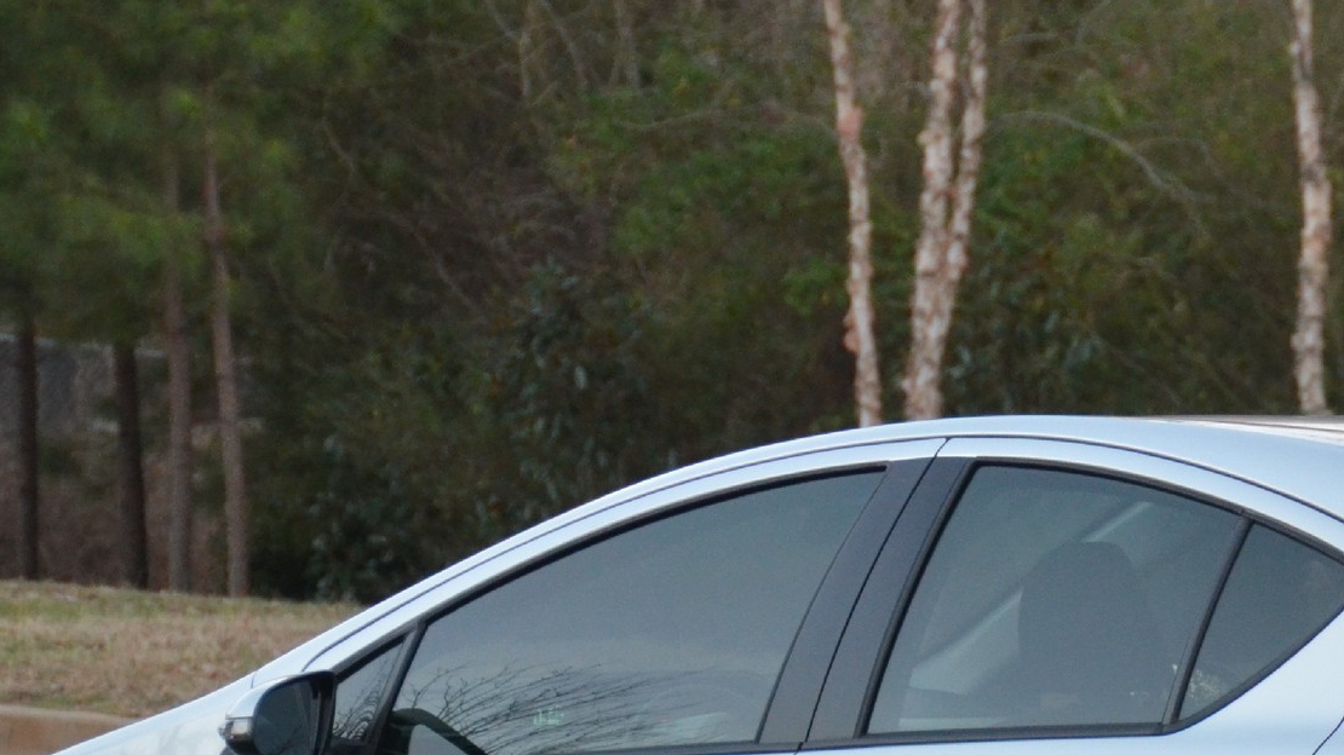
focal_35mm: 424
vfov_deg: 2.9
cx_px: 1138
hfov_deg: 5.1
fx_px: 15108
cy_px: 897
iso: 1600
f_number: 5.3
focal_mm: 120
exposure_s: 1/320
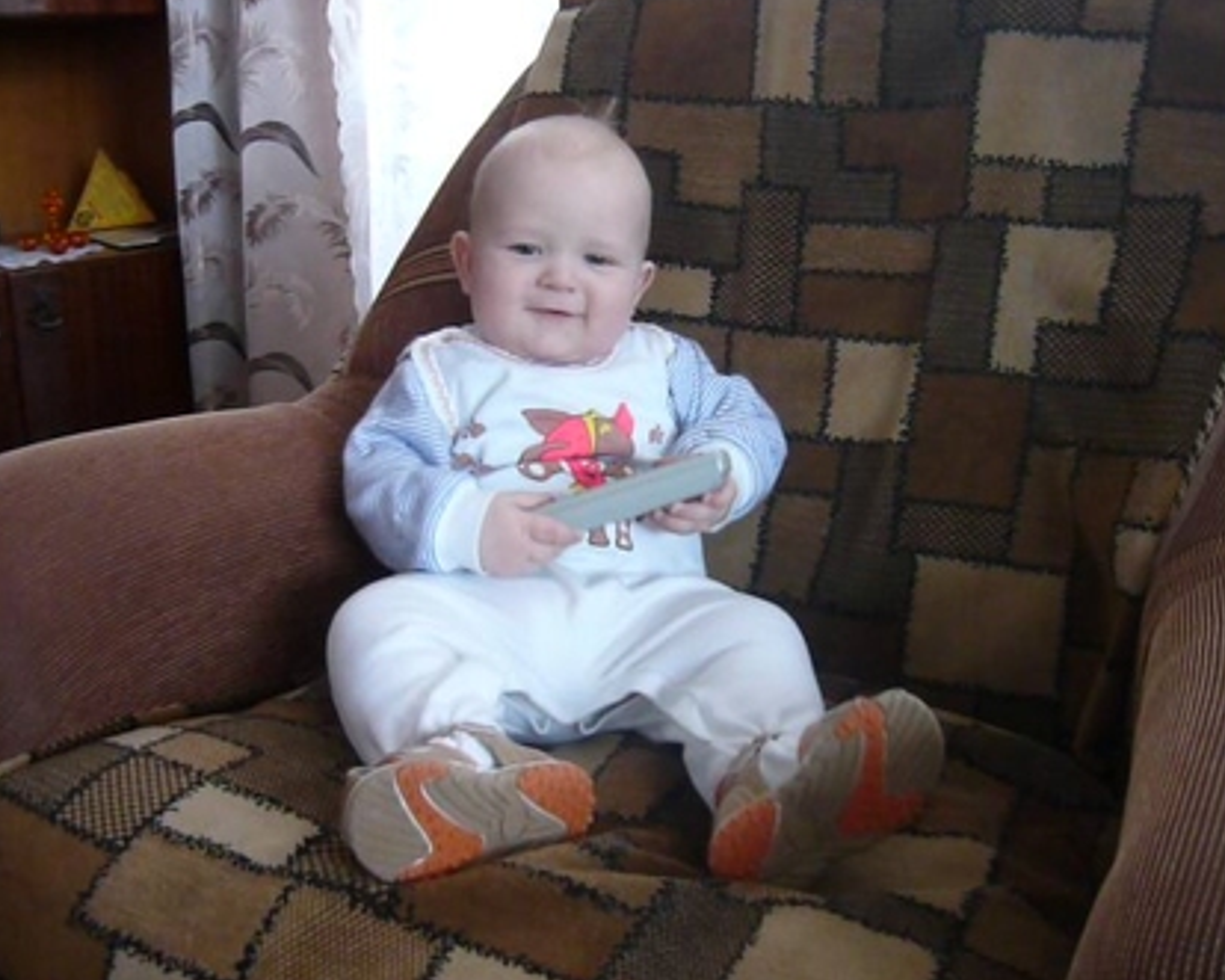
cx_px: 615
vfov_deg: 42.2
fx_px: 1269
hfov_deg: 51.5
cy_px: 489
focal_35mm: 35
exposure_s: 1/30
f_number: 2.8
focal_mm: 5.5
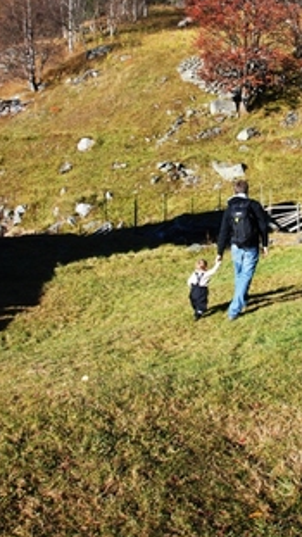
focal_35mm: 41
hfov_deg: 28.3
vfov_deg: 48.5
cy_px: 174
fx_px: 584
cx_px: 249
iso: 100
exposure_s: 1/160
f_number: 6.3
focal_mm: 18
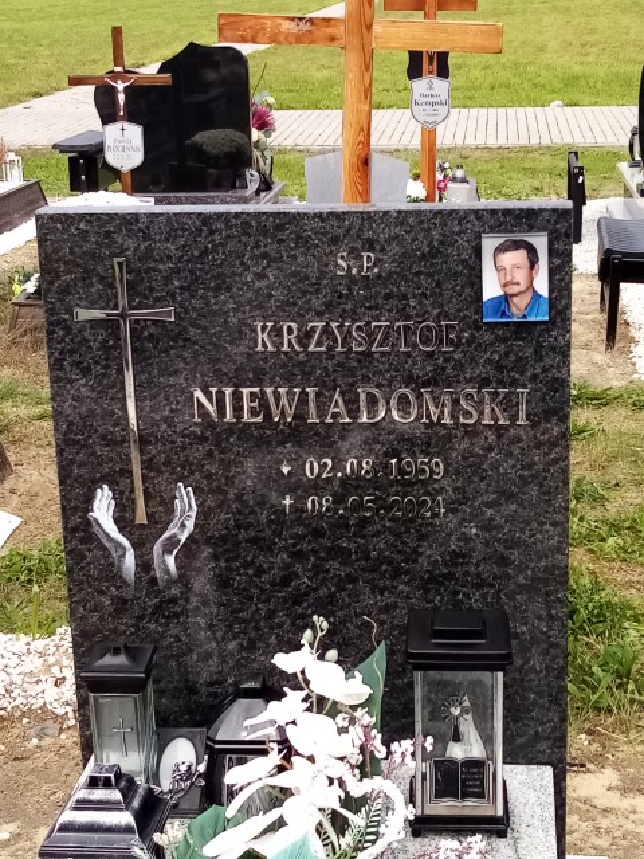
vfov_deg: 67.3
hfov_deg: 53.1
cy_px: 430
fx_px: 645
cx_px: 322
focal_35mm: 26
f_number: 1.8
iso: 108
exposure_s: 1/551
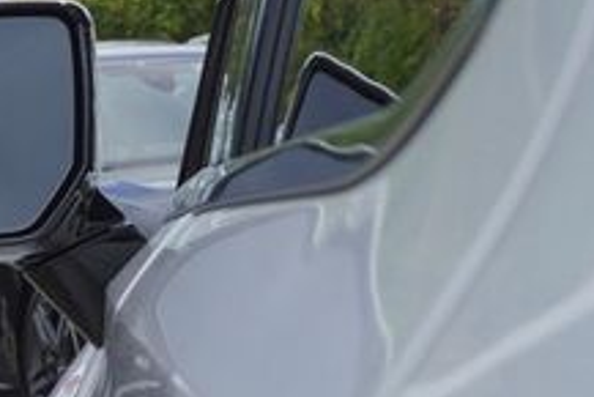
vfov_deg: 6.2
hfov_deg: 9.2
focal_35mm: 221
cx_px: -52
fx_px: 3649
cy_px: 133
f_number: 13
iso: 160
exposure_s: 1/200
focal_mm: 50
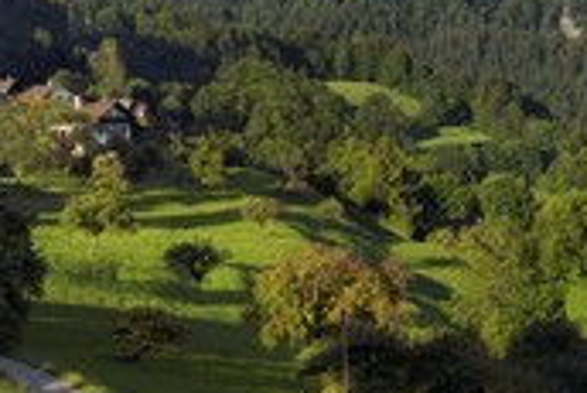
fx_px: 1991
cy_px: 17
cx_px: 526
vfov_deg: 11.2
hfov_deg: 16.6
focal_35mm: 122
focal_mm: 50
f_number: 10
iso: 400
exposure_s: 1/800
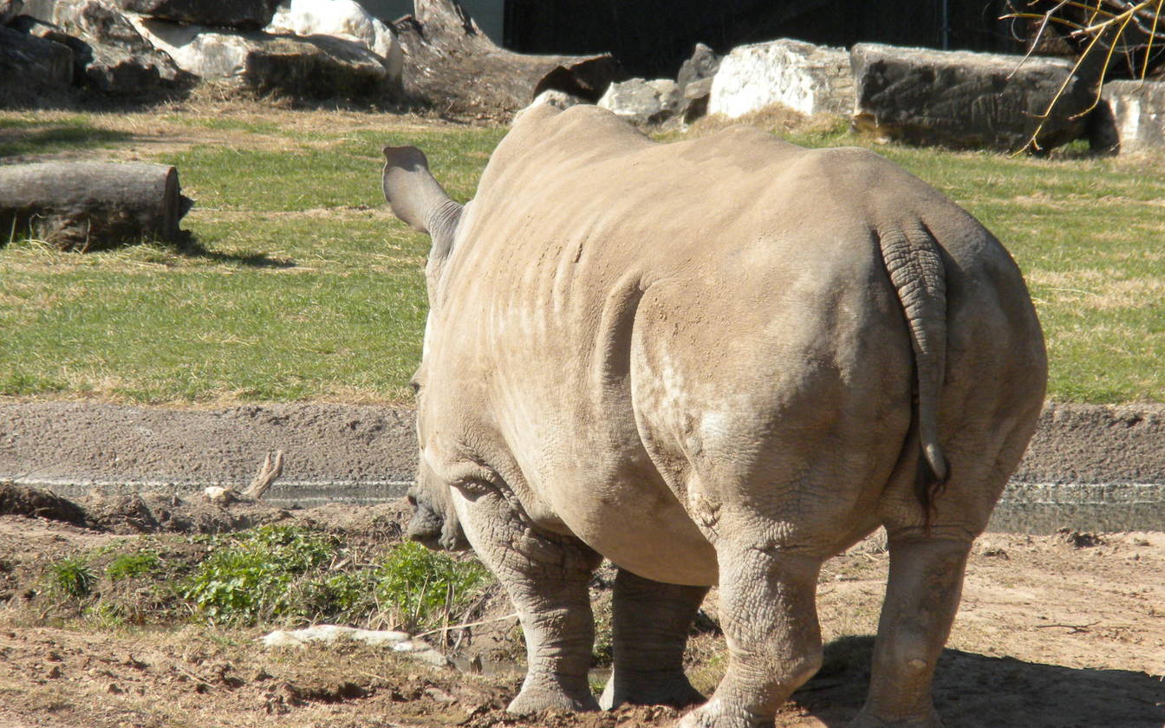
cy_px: 354
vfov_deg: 4.0
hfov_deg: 6.4
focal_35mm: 328
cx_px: 659
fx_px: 10414
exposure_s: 1/659
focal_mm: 46.2
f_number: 5.3
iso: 155
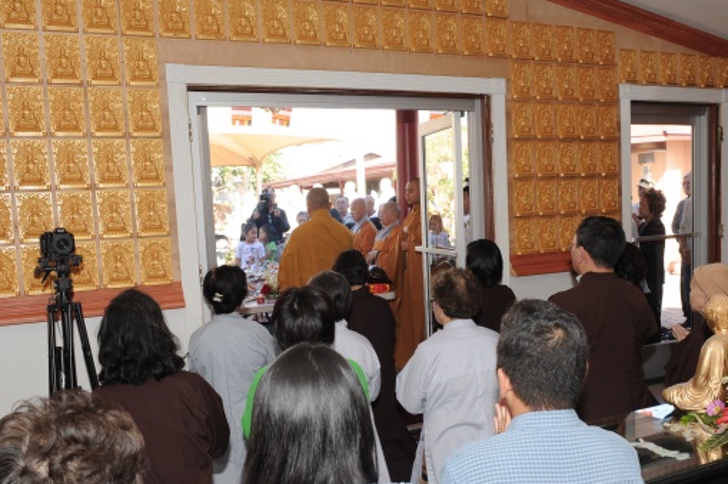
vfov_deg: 34.0
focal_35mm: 39
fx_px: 788
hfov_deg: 49.5
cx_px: 408
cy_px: 290
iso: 400
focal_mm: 31
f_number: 11
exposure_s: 1/60
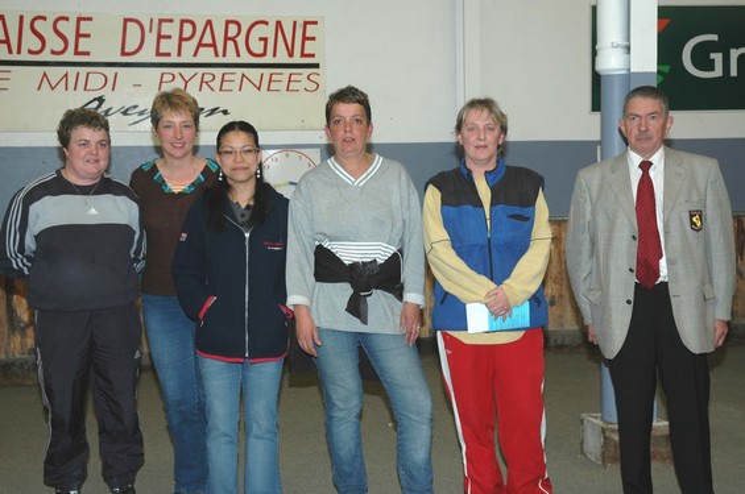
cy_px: 247
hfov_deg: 37.9
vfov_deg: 25.7
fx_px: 1085
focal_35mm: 52
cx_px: 372
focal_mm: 35
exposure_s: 1/60
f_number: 4.2
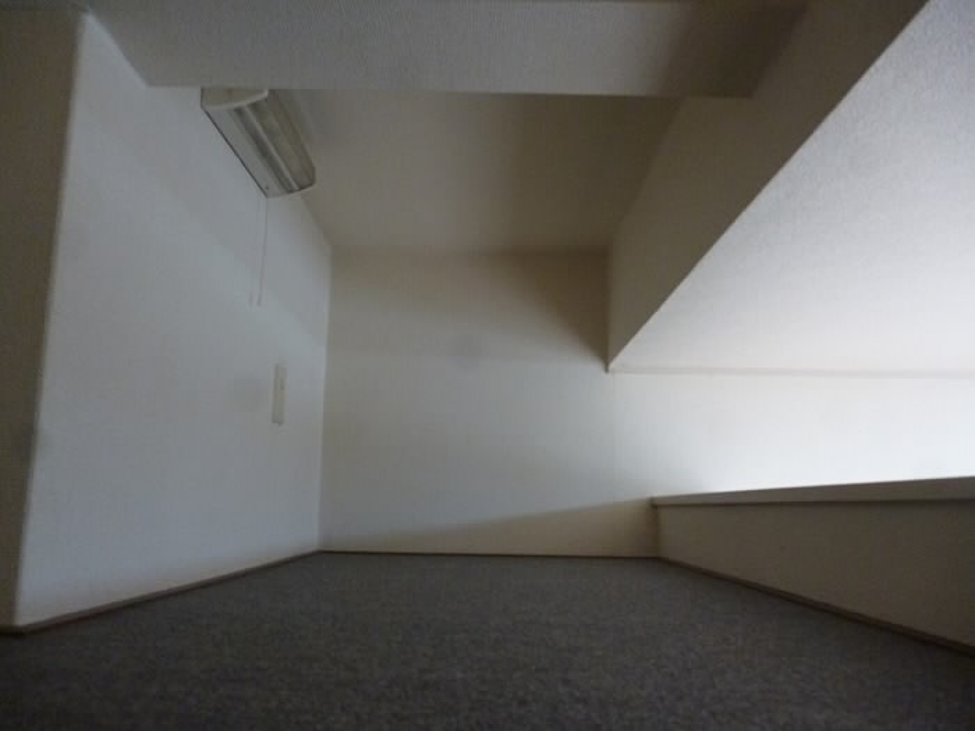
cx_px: 488
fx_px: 789
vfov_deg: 49.7
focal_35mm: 28
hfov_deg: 63.4
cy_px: 366
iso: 400
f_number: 3.1
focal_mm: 5
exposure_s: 1/4
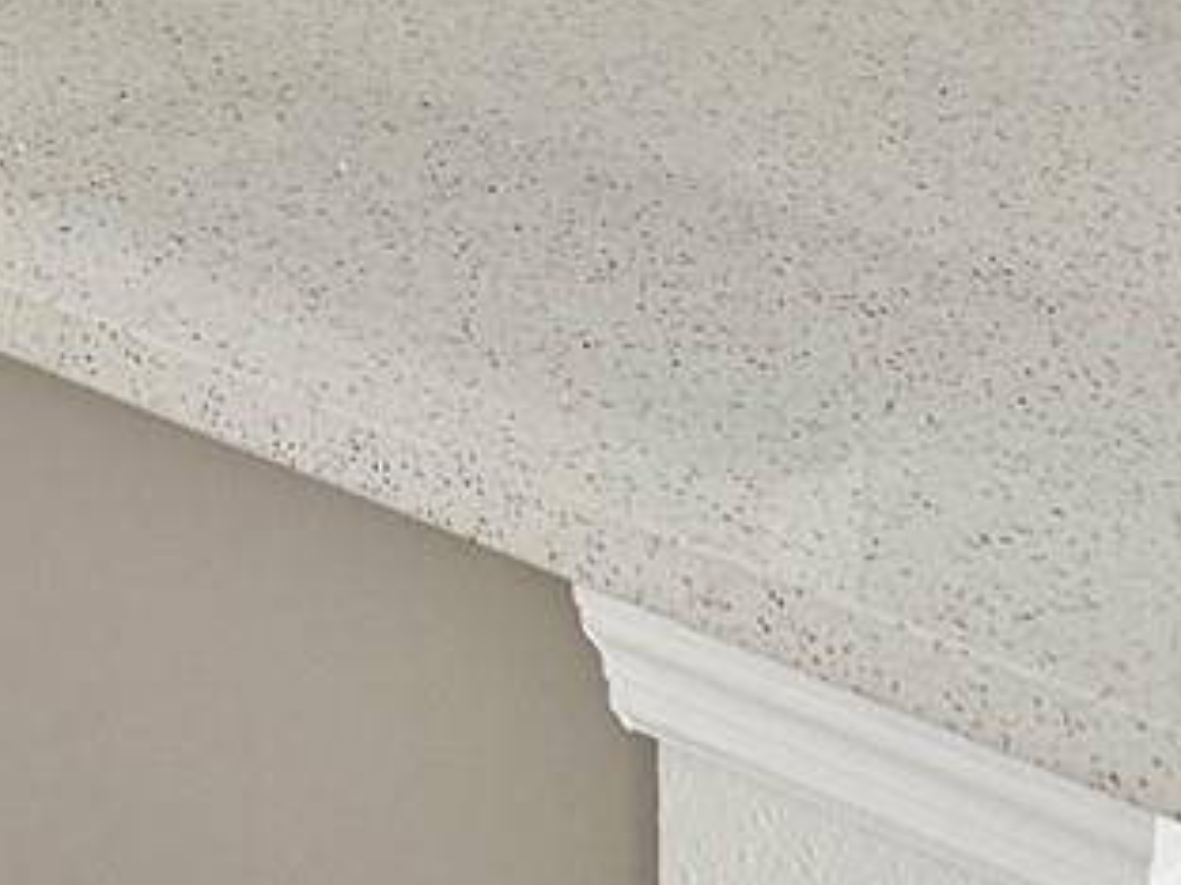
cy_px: -651
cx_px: -606
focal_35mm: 118
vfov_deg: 11.7
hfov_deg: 15.4
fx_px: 4026
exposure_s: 1/207
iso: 125
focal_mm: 6.3
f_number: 1.7
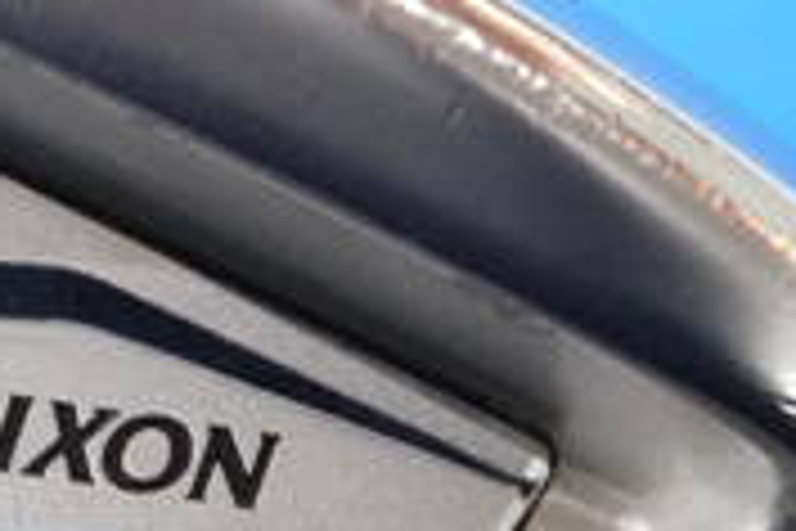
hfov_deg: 6.5
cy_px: 72
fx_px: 6987
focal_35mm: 316
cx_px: -315
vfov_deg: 4.3
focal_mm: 42
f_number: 5.6
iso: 800
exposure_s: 1/80
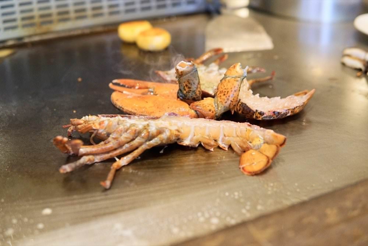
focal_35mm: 45
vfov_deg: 29.9
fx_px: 460
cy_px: 123
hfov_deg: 43.6
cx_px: 184
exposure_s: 1/160
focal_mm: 30
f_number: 2
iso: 1600
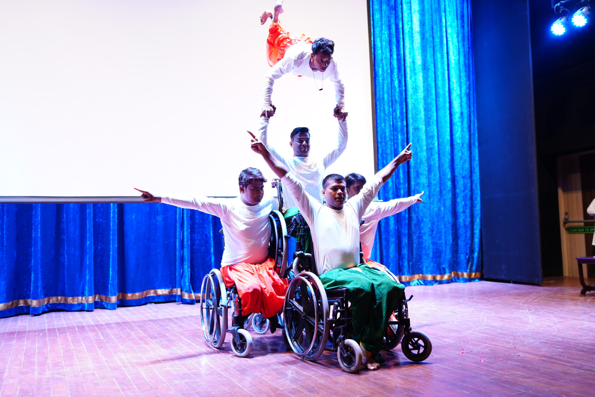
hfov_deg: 54.4
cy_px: 198
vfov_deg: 37.9
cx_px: 298
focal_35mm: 35
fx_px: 578
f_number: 2
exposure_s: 1/160
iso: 1000
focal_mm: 35
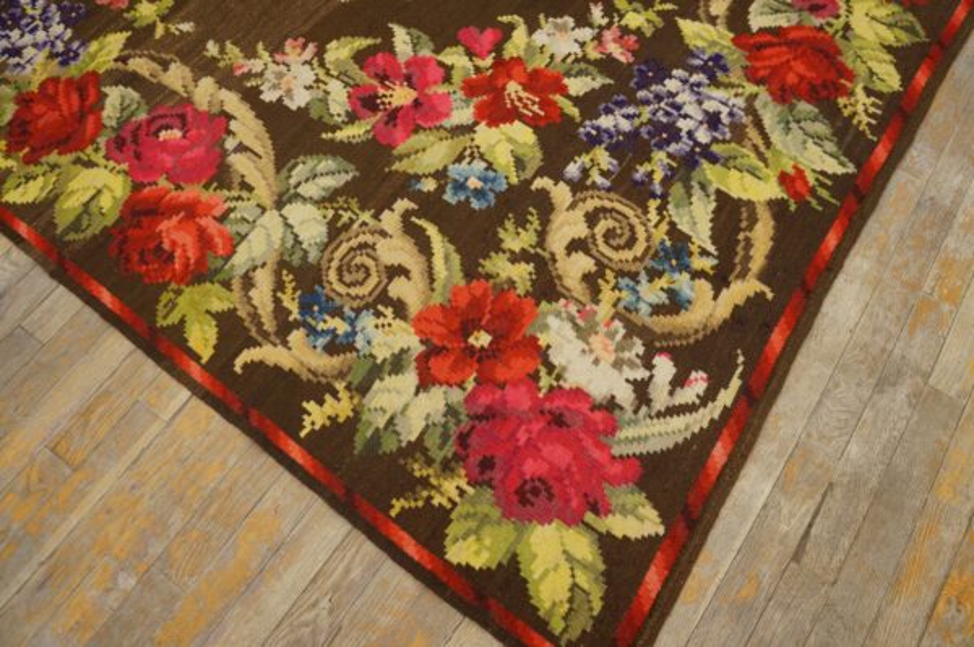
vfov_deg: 47.9
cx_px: 487
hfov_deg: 67.4
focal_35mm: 27
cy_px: 324
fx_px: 730
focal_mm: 18
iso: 800
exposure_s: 1/60
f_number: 4
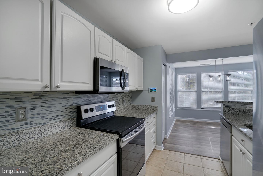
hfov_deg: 96.7
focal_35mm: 16
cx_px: 132
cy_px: 88
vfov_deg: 73.8
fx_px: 117
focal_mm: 16
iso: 1250
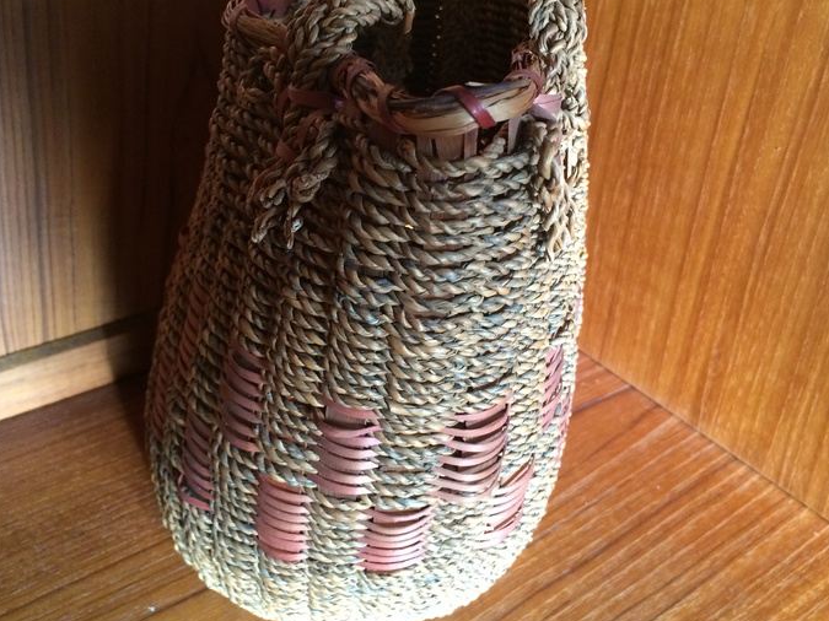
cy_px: 257
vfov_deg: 35.9
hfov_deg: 46.8
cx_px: 388
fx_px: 958
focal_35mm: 40
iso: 160
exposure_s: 1/30
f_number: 2.2
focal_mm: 4.12
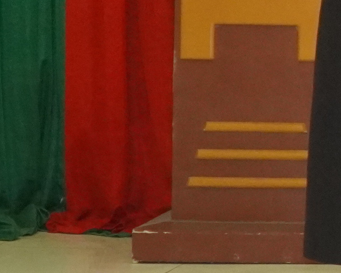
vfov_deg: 6.2
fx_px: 2470
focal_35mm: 245
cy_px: -141
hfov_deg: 7.2
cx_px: 960
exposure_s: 1/160
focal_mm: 29
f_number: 4
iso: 3200
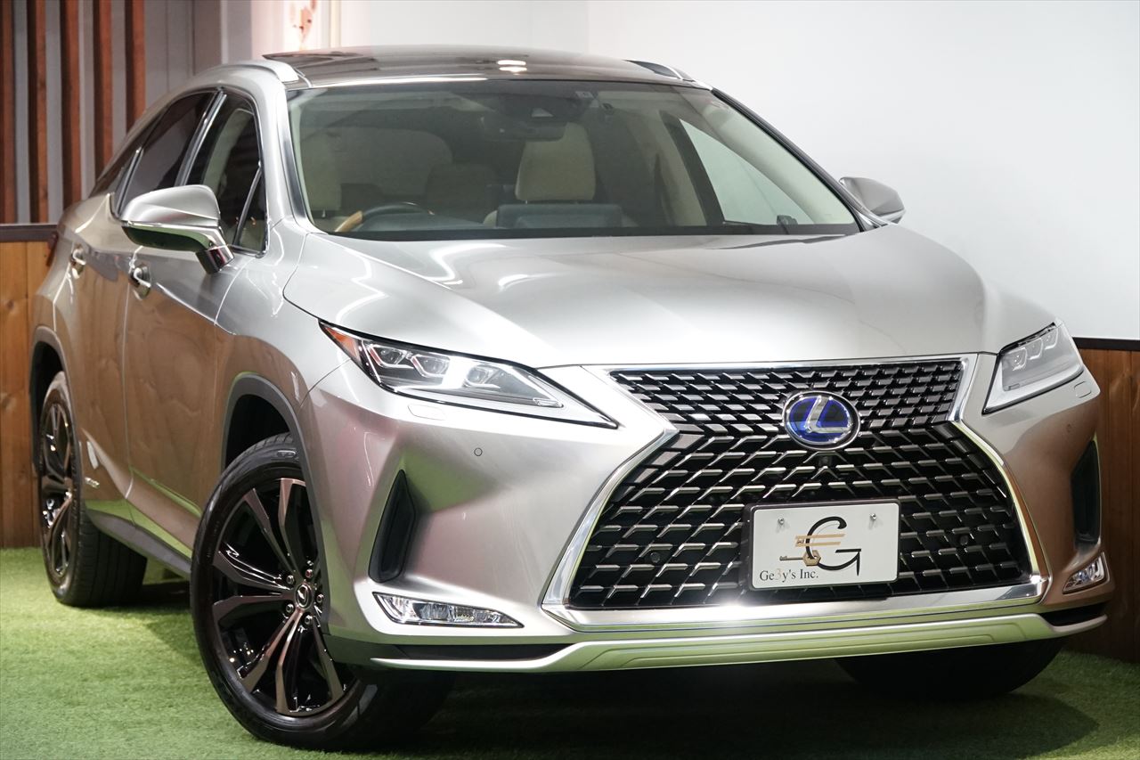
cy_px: 380
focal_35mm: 91
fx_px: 2881
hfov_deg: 22.4
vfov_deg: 15.0
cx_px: 570
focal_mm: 61
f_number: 5
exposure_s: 1/100
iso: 2500
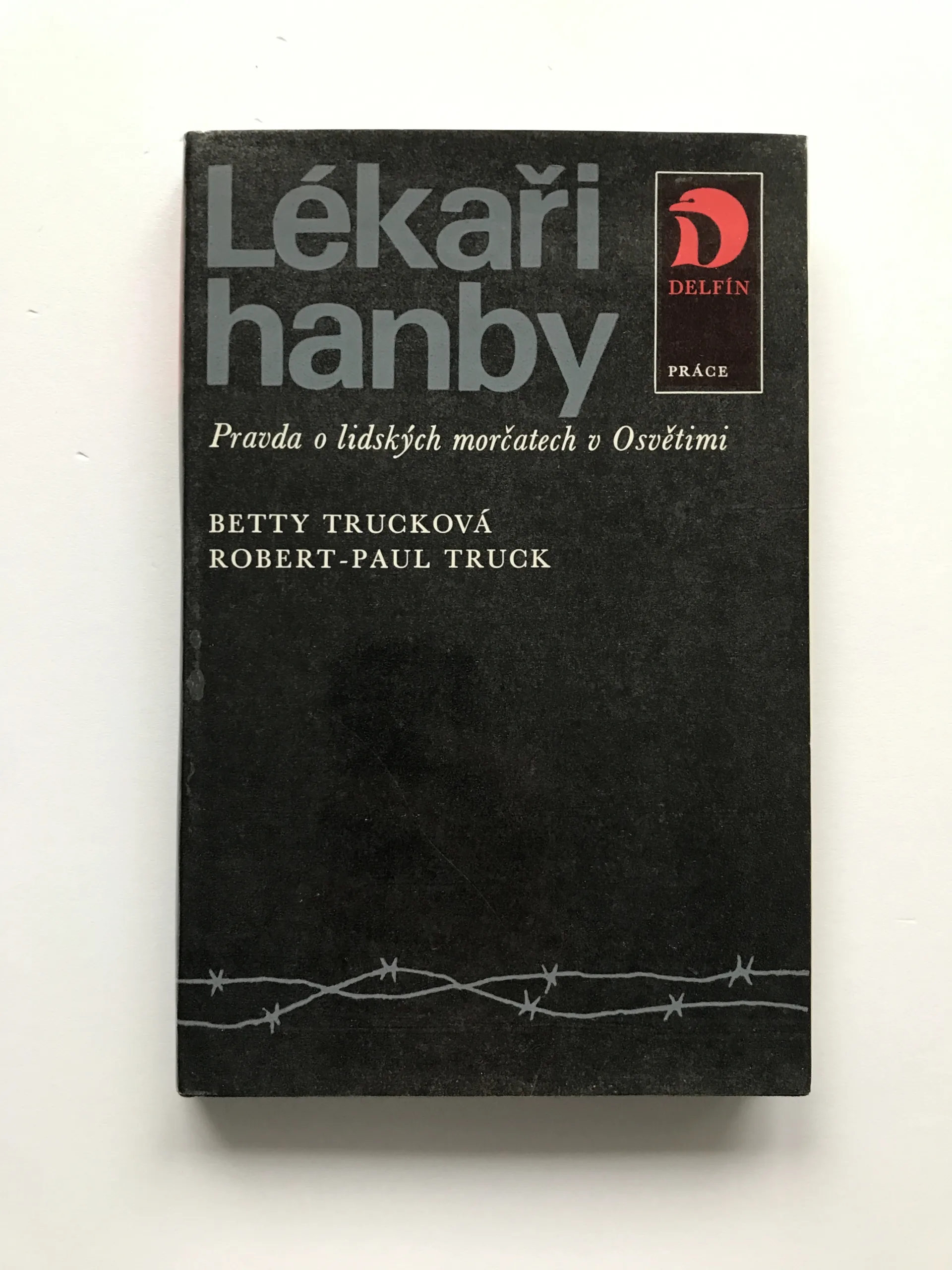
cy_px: 635
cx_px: 476
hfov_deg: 49.7
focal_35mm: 28
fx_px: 1027
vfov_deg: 63.4
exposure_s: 1/25
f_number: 1.8
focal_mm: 3.99
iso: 40
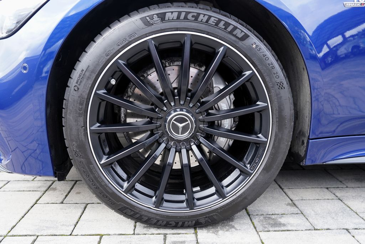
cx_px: 182
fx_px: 284
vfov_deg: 46.4
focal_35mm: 28
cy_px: 122
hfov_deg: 65.5
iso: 100
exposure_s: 1/60
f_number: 4
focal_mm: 28
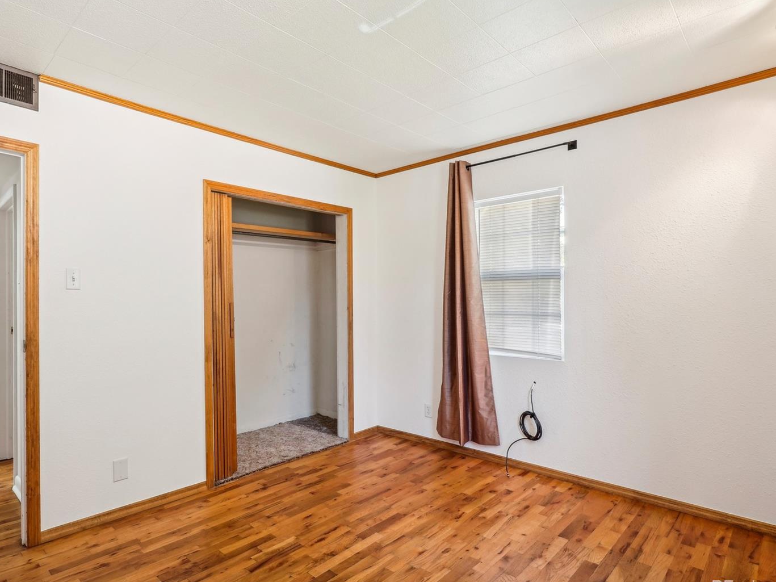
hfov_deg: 85.7
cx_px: 350
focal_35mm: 19
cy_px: 296
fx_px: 416
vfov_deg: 69.9
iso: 400
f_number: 8
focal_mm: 11
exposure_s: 1/20
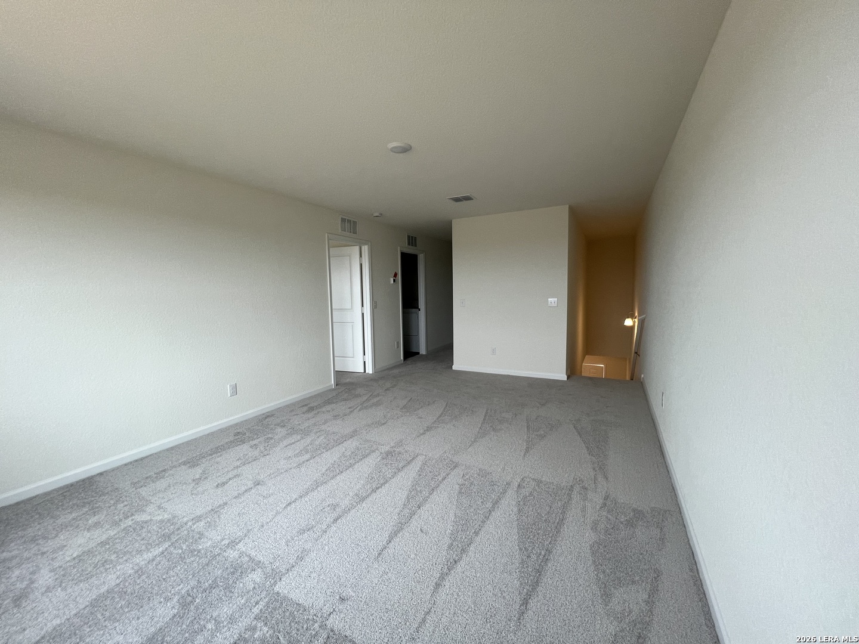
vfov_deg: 89.9
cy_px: 322
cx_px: 430
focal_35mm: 13
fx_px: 323
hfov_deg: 106.2
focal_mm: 1.57
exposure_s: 1/120
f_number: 1.8
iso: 80
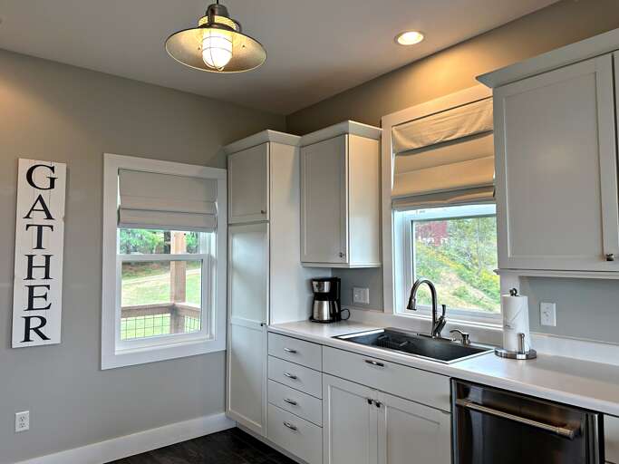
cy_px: 232
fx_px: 429
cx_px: 310
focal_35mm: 24
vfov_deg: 56.8
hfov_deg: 71.6
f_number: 1.78
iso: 80
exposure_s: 1/120
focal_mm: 6.86
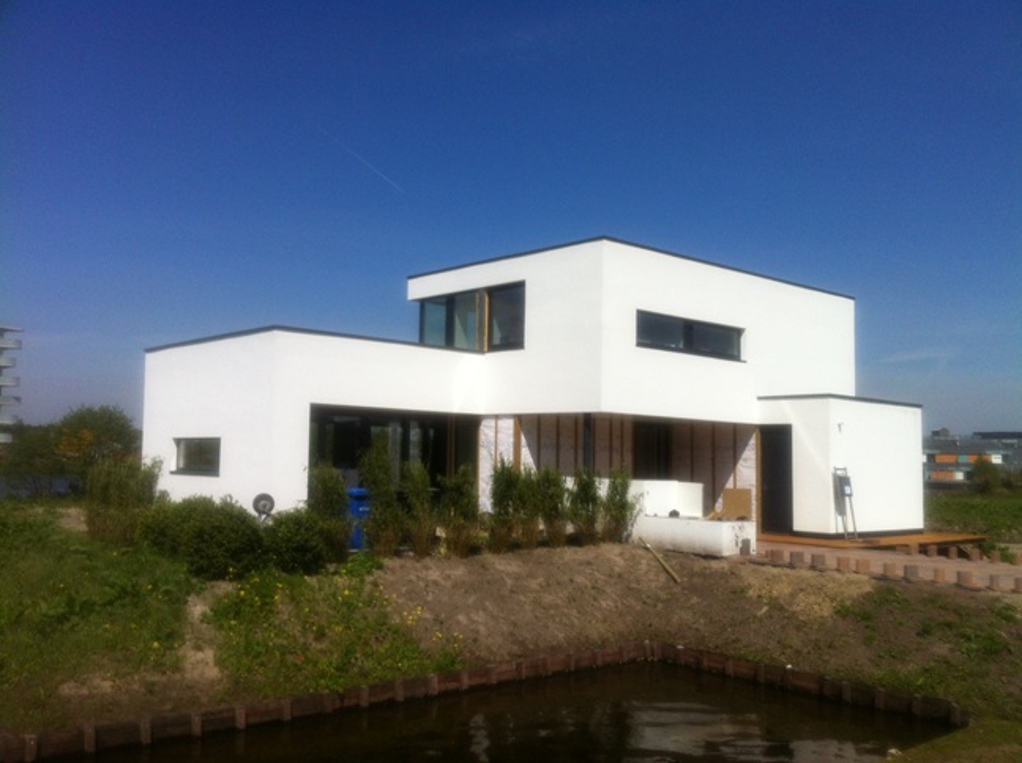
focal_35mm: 35
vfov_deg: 40.6
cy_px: 382
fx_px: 1032
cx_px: 511
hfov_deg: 52.7
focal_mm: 3.85
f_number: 2.8
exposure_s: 1/3016
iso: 80
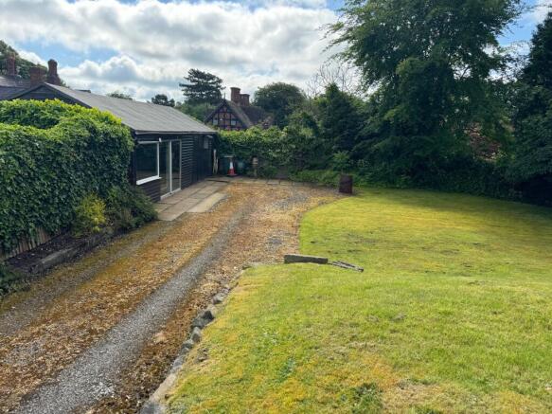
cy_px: 207
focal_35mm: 24
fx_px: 383
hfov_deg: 71.6
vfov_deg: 56.8
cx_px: 276
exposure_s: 1/1980
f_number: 1.78
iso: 80
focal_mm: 6.76
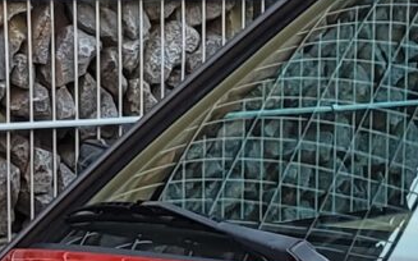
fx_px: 2459
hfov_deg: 9.7
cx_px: 357
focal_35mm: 216
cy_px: 702
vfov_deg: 5.8
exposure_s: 1/100
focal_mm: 5.4
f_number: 1.8
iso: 64
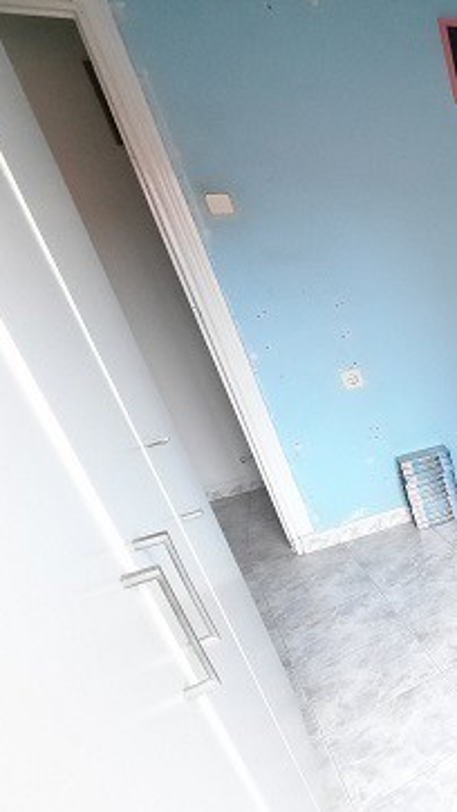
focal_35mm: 25
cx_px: 692
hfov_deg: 28.5
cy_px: 447
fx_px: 539
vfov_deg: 73.9
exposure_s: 1/20
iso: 400
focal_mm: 1.74
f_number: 2.2
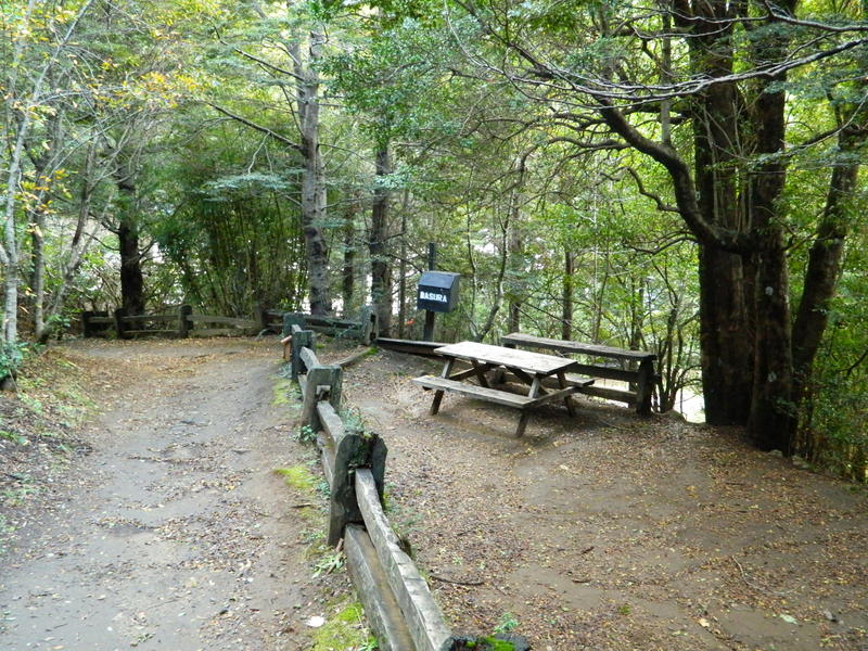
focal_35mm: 31
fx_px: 777
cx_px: 434
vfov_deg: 45.4
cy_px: 326
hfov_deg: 58.4
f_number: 3.2
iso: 400
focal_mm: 5.6
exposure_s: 1/20
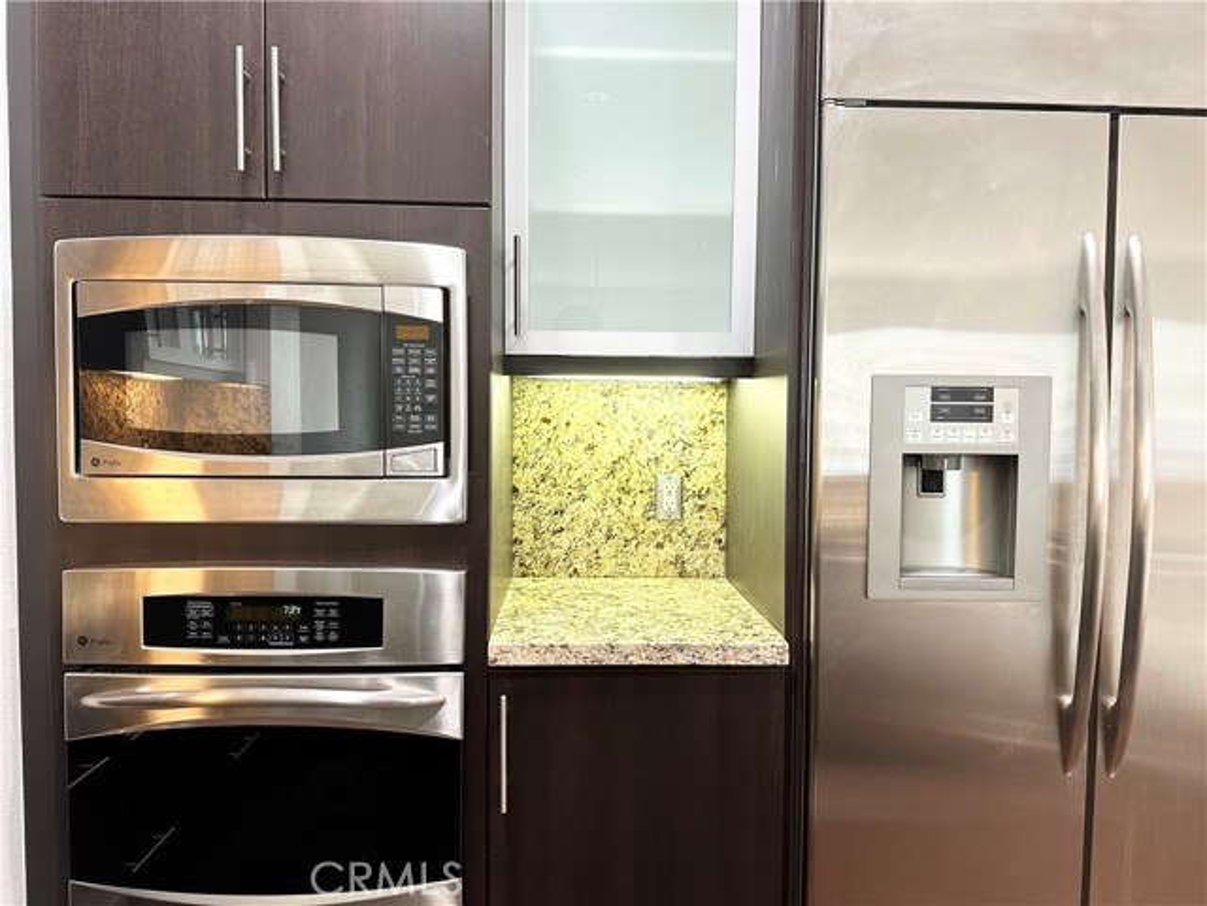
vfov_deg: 56.8
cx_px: 604
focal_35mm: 24
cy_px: 453
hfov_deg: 71.6
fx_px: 837
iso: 200
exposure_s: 1/60
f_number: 1.78
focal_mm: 6.86
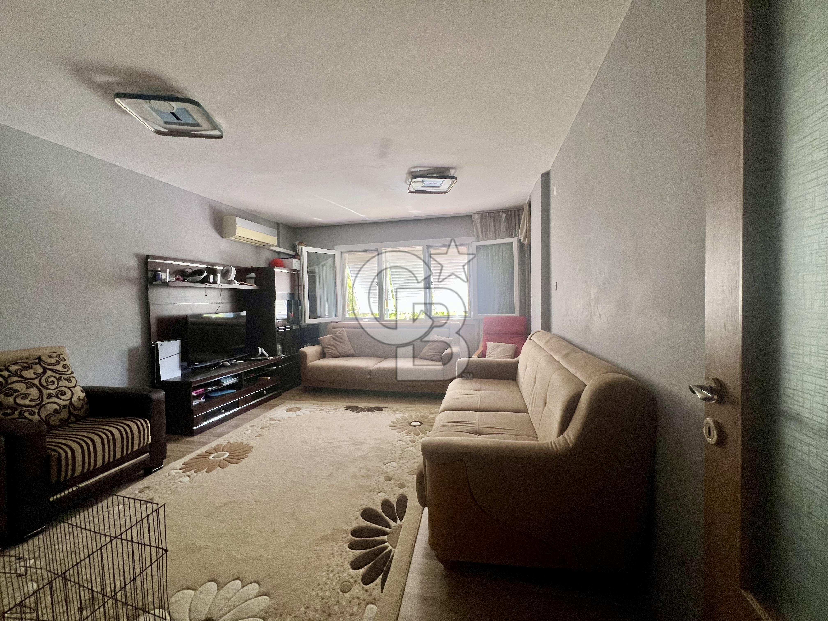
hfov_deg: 106.2
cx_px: 414
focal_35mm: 13
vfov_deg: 89.9
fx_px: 311
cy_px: 310
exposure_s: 1/99
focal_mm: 1.57
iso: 125
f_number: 1.8
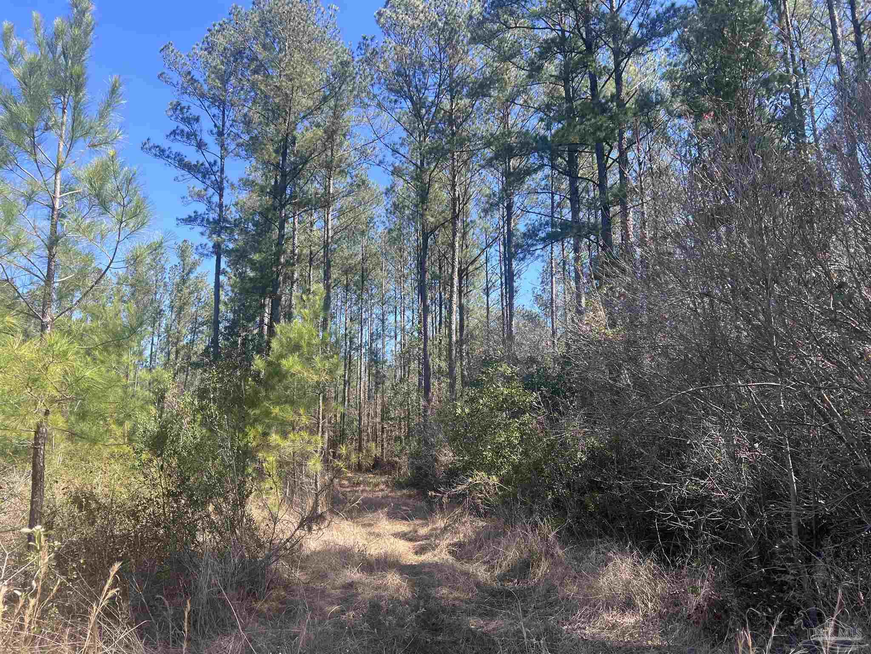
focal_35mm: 26
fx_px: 654
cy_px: 327
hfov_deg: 67.3
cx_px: 436
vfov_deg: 53.1
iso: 50
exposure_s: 1/982
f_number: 1.5
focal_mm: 5.7
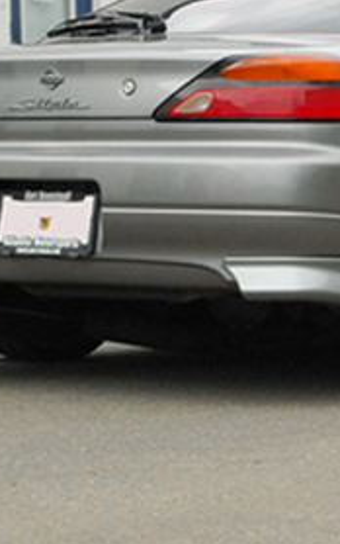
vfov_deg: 12.3
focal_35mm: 169
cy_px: 131
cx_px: 375
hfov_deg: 7.7
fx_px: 2503
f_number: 11
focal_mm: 48
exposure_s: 1/640
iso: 1600
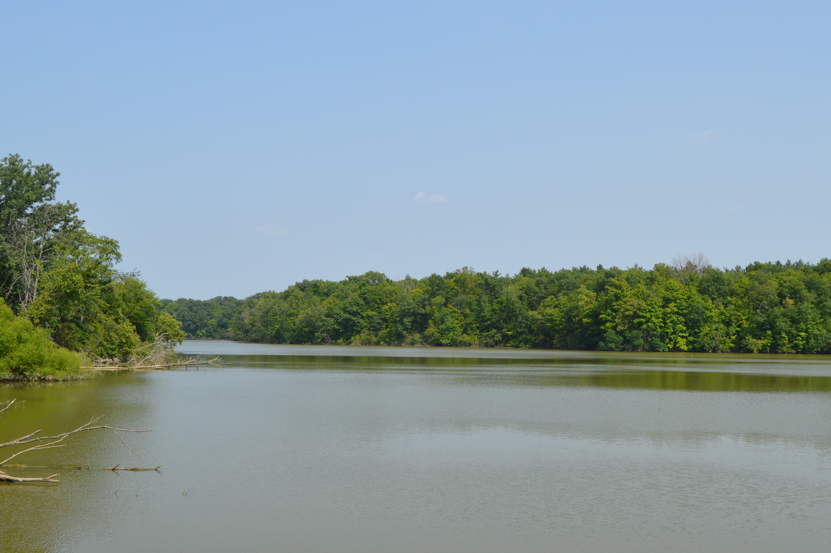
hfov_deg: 48.5
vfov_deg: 33.2
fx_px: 922
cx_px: 448
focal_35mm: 40
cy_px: 344
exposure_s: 1/320
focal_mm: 18
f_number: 9
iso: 100
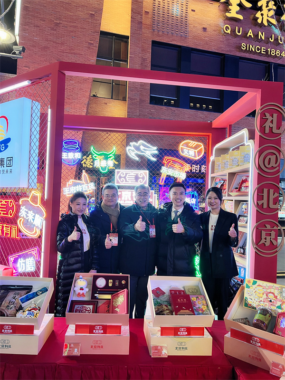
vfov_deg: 67.3
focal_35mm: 26
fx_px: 285
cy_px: 190
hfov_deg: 53.1
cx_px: 142
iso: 125
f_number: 1.5
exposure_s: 1/50
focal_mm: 5.7
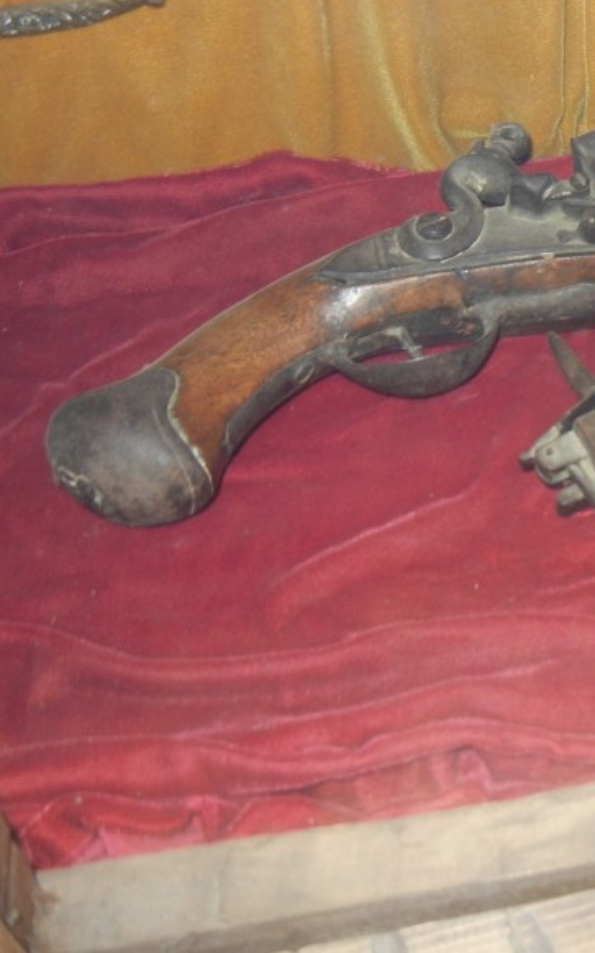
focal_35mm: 56
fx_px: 1453
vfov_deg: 36.2
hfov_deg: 21.4
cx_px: 723
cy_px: 385
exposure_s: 1/30
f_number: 3.5
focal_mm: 5.4
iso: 200
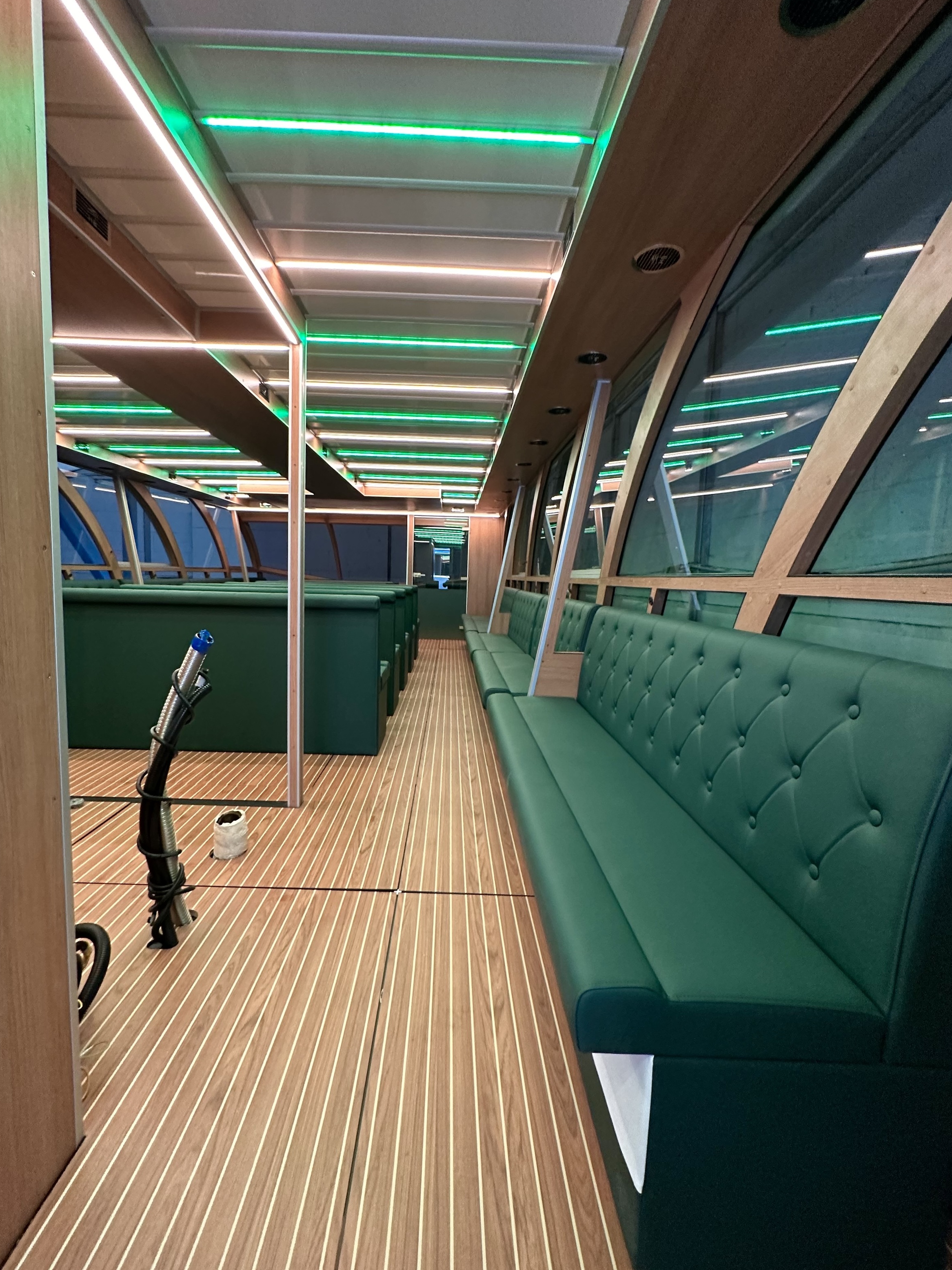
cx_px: 453
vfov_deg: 98.2
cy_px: 627
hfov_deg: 81.7
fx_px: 550
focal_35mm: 15
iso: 320
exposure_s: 1/51
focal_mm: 2.22
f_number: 2.2
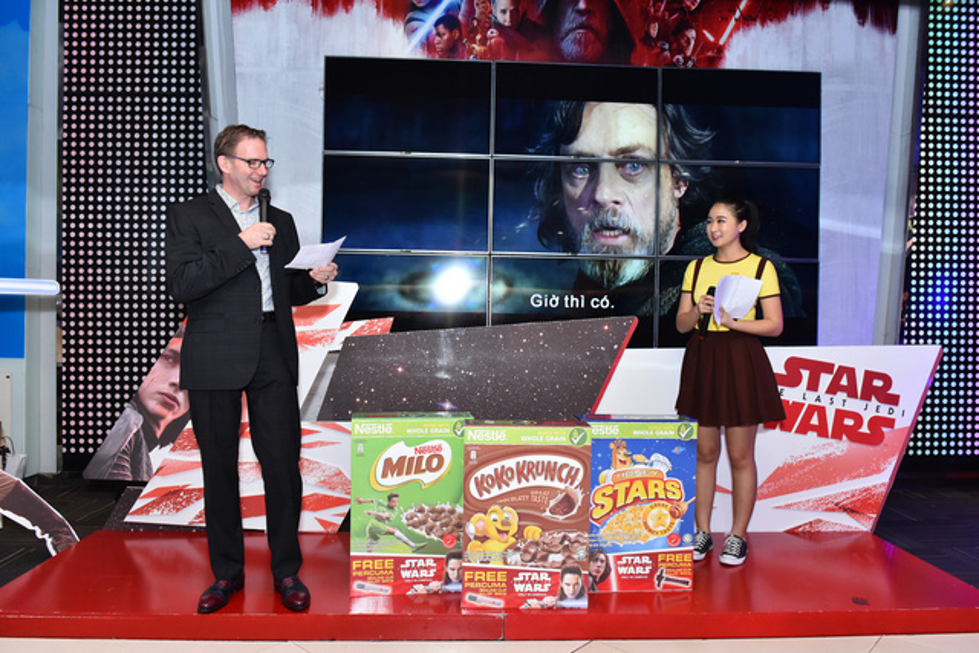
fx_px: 734
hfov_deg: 67.4
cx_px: 490
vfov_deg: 48.0
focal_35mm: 27
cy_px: 326
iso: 1600
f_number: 5.6
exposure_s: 1/200
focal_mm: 27
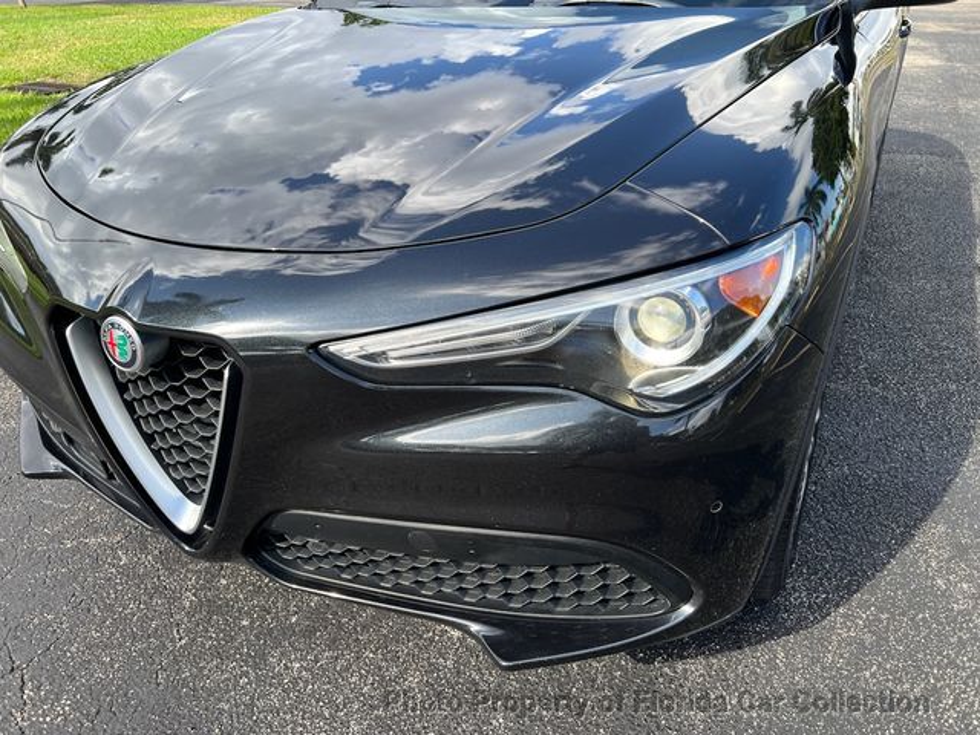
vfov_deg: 53.1
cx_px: 490
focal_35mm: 26
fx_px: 736
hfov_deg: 67.3
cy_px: 368
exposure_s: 1/763
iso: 50
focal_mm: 5.7
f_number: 1.5
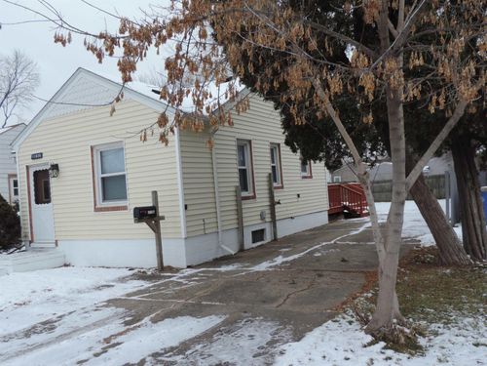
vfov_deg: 42.9
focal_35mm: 33
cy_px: 183
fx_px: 464
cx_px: 244
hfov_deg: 55.4
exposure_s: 1/200
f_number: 3.2
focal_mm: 5.8
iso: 80
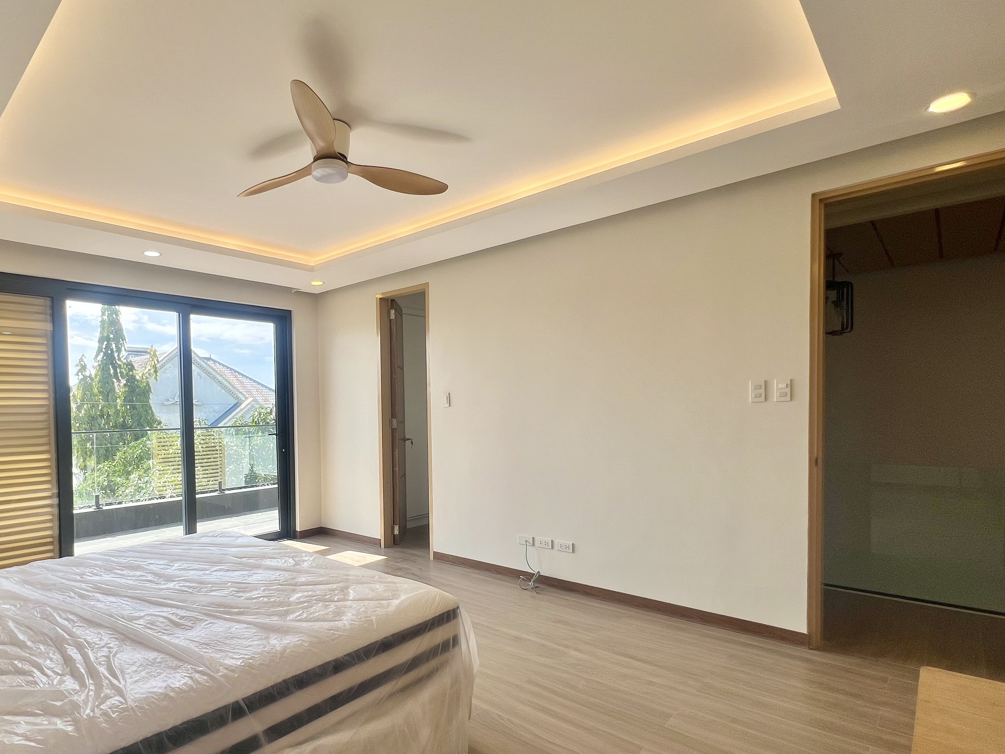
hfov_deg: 85.3
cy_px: 423
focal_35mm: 18
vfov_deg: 71.3
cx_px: 354
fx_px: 523
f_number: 1.8
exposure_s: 1/494
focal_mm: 1.57
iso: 32
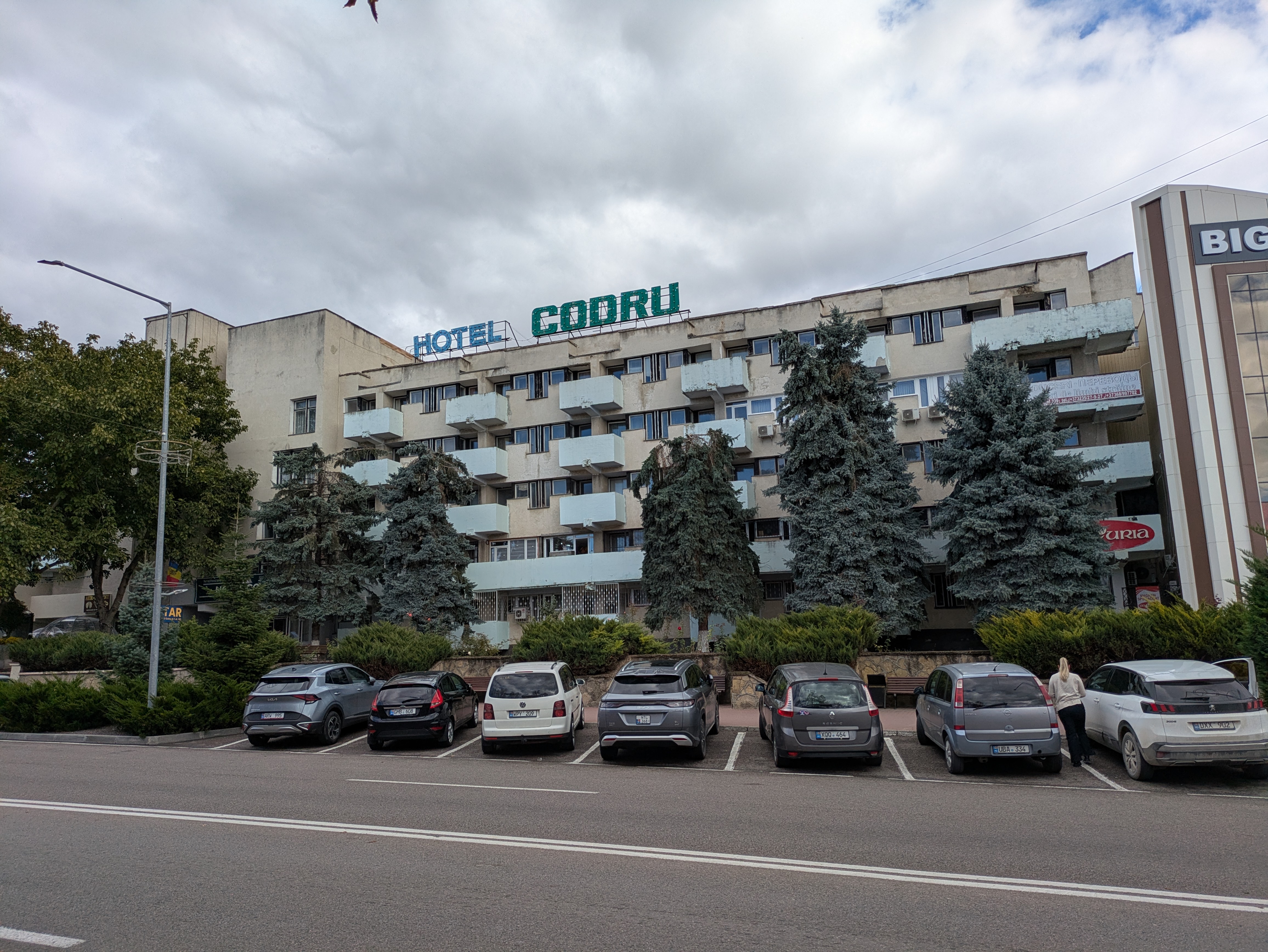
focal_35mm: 25
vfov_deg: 54.9
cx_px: 634
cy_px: 476
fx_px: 916
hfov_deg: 69.4
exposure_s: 1/1972
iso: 53
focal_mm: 5.43
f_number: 1.89
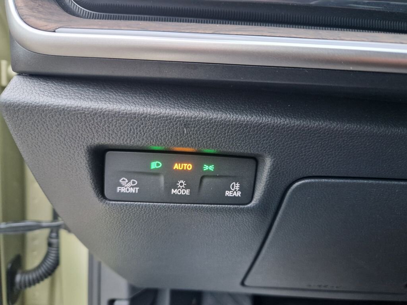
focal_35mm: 23
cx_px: 204
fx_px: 270
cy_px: 152
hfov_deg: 73.9
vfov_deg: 58.9
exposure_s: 1/41
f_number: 1.8
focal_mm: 5.4
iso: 500
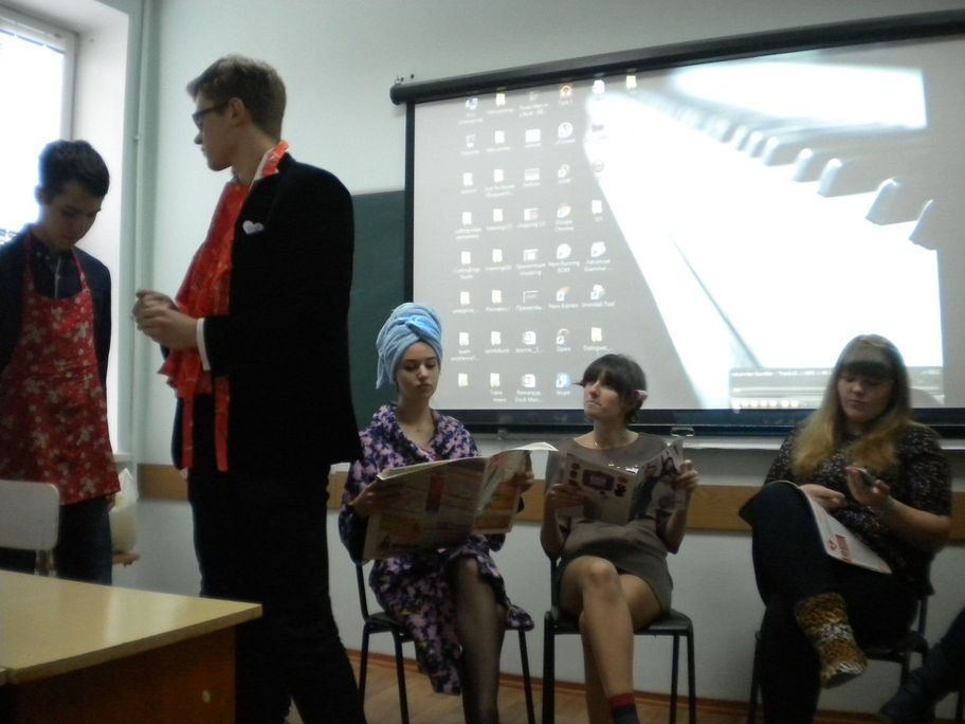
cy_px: 362
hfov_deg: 52.6
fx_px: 976
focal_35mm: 35
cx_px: 482
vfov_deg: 40.7
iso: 400
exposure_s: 1/39.2
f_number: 3.1
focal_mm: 6.3
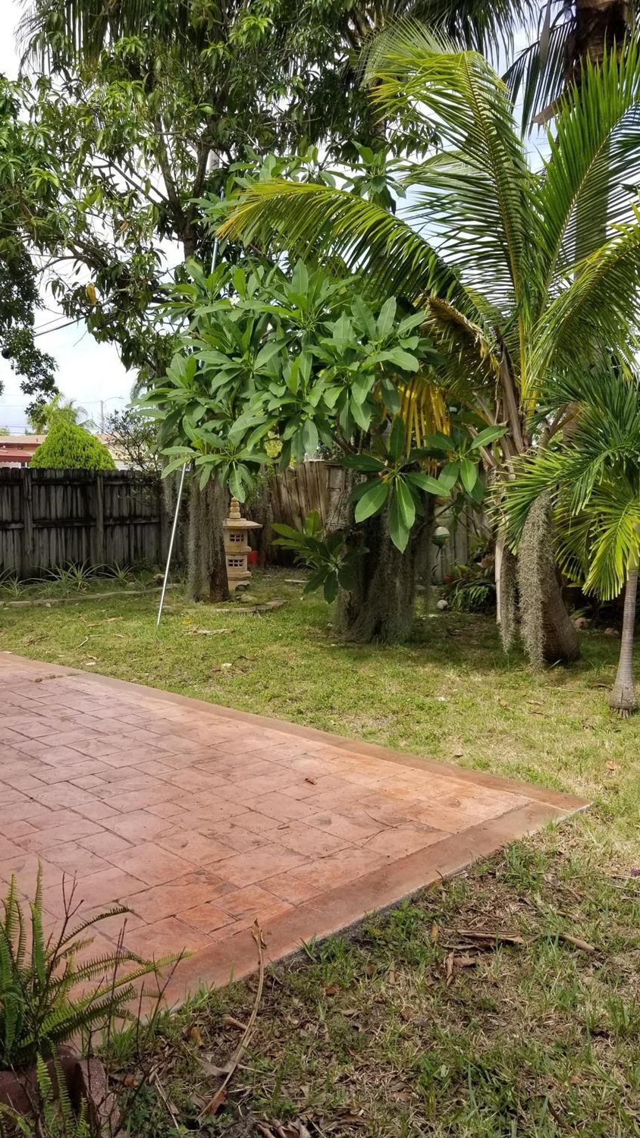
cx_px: 271
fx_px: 875
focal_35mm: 29
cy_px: 579
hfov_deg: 40.1
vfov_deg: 66.1
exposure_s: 1/828
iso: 50
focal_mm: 4.25
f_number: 1.7
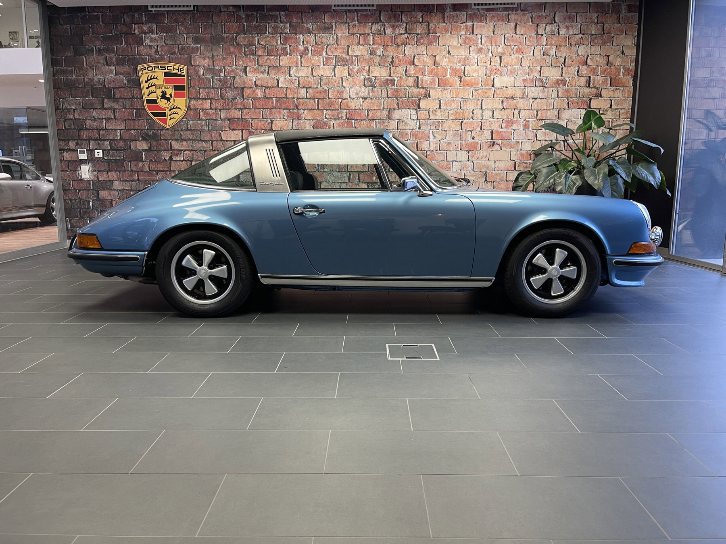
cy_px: 272
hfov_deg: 69.4
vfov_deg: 54.9
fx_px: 524
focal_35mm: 25
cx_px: 363
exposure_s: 1/50
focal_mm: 5.1
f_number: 1.6
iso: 80
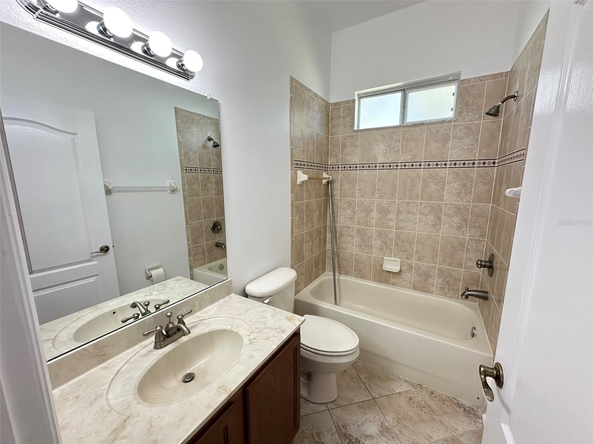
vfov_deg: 85.7
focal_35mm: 14
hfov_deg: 102.1
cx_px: 296
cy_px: 222
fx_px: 240
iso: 250
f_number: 2.2
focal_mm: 2.22
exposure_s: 1/120
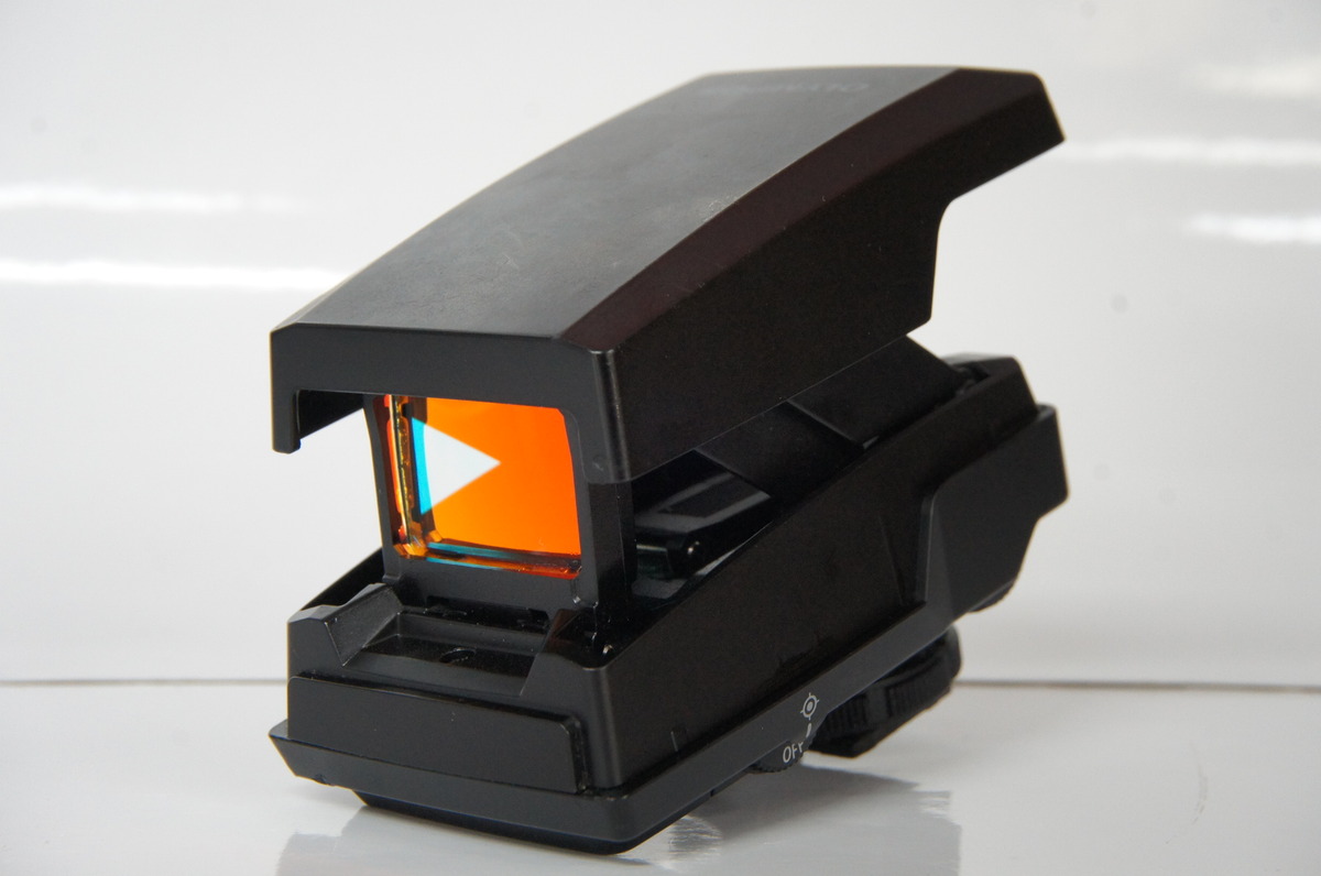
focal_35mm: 75
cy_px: 438
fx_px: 2748
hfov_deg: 27.0
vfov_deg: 18.1
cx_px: 660
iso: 1600
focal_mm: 50
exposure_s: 1/20
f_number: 11
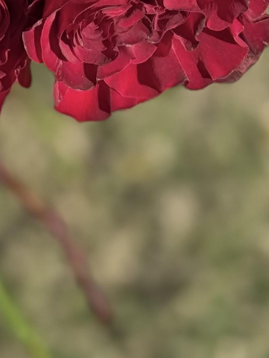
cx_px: -81
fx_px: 2124
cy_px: -394
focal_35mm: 205
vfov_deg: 9.0
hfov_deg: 7.2
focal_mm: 6.76
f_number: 1.78
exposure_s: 1/2415
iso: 64
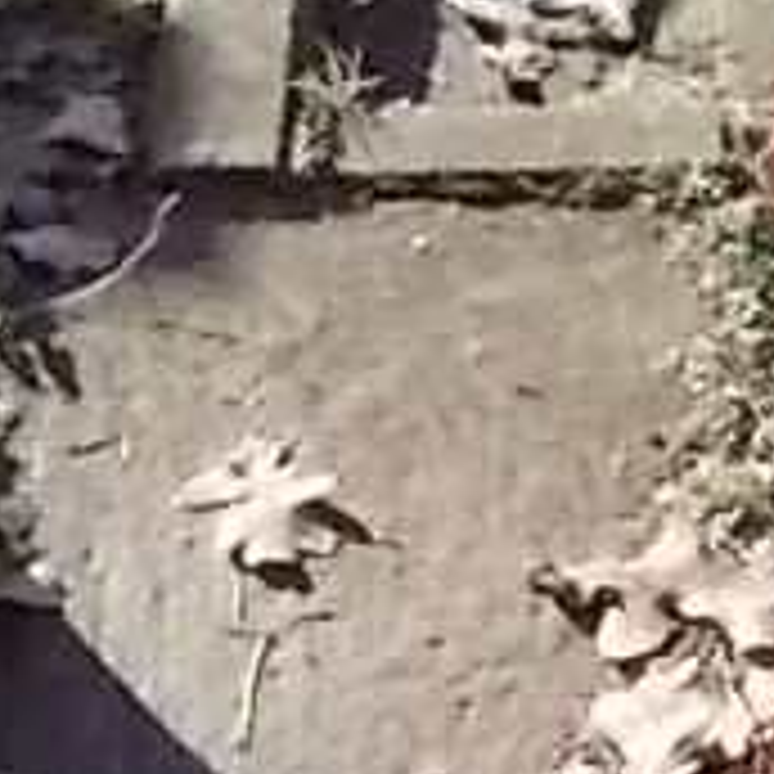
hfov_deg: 7.9
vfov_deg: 8.2
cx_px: 1346
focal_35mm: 214
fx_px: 5414
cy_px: 369
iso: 400
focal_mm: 4.6
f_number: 8
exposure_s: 1/200
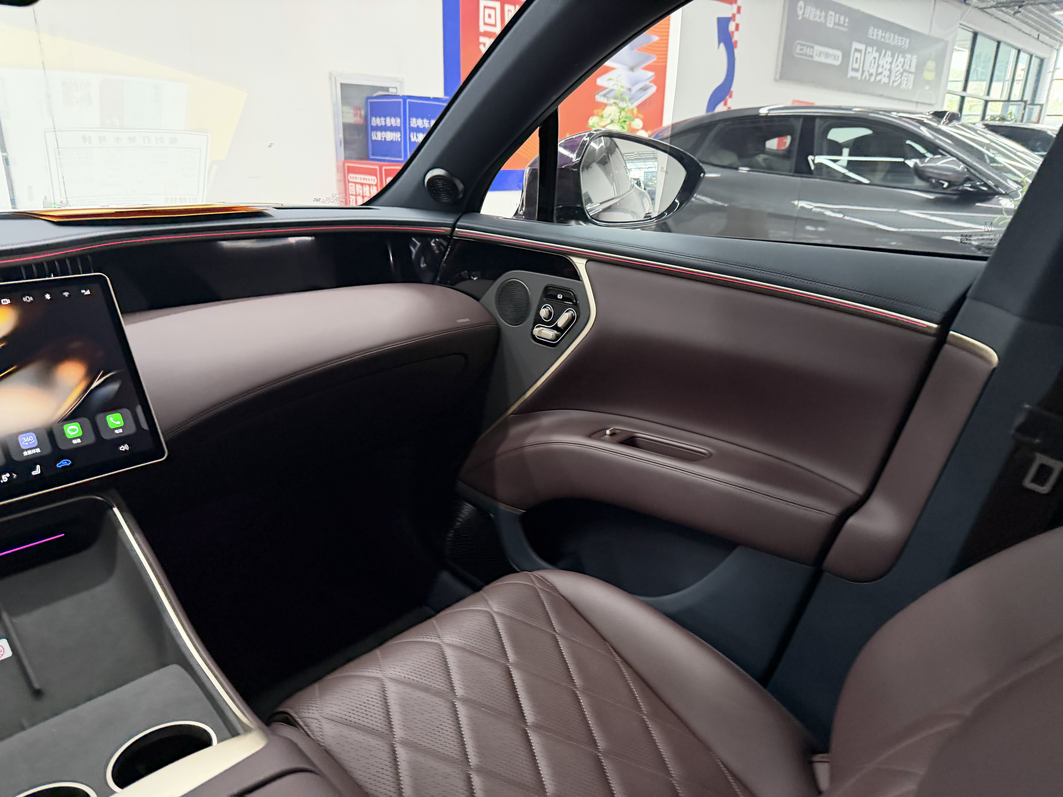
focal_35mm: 24
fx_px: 737
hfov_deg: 71.6
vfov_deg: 56.8
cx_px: 532
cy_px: 398
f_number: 1.78
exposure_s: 1/49
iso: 400
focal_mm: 6.76
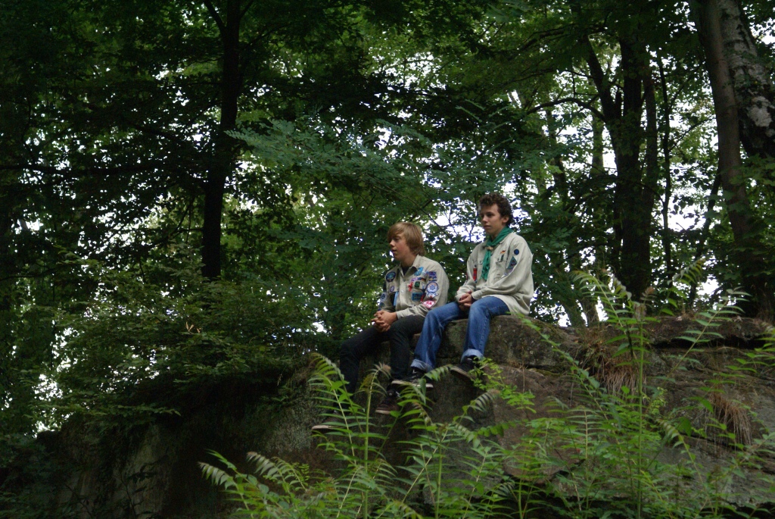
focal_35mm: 105
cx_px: 388
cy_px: 260
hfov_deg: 19.4
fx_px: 2263
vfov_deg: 13.1
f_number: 5.6
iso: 640
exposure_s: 1/250
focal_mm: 70
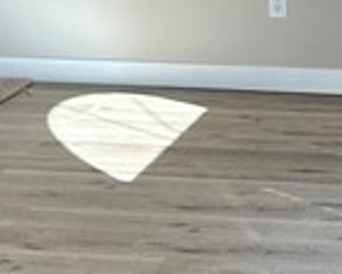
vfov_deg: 8.7
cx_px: 228
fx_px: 1722
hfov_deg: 11.3
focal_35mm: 170
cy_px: -245
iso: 80
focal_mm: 6.86
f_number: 1.78
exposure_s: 1/396
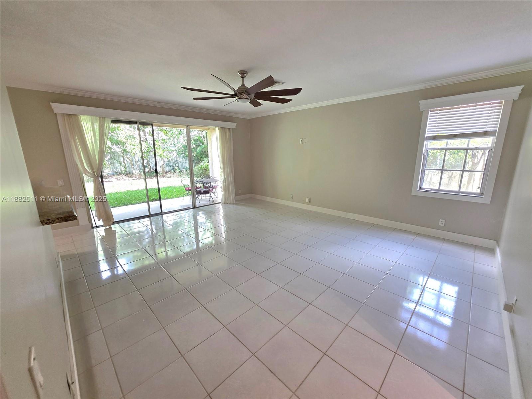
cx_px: 266
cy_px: 200
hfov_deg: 106.2
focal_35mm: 13
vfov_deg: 89.9
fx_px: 200
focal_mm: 2.2
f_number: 1.9
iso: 160
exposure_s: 1/120
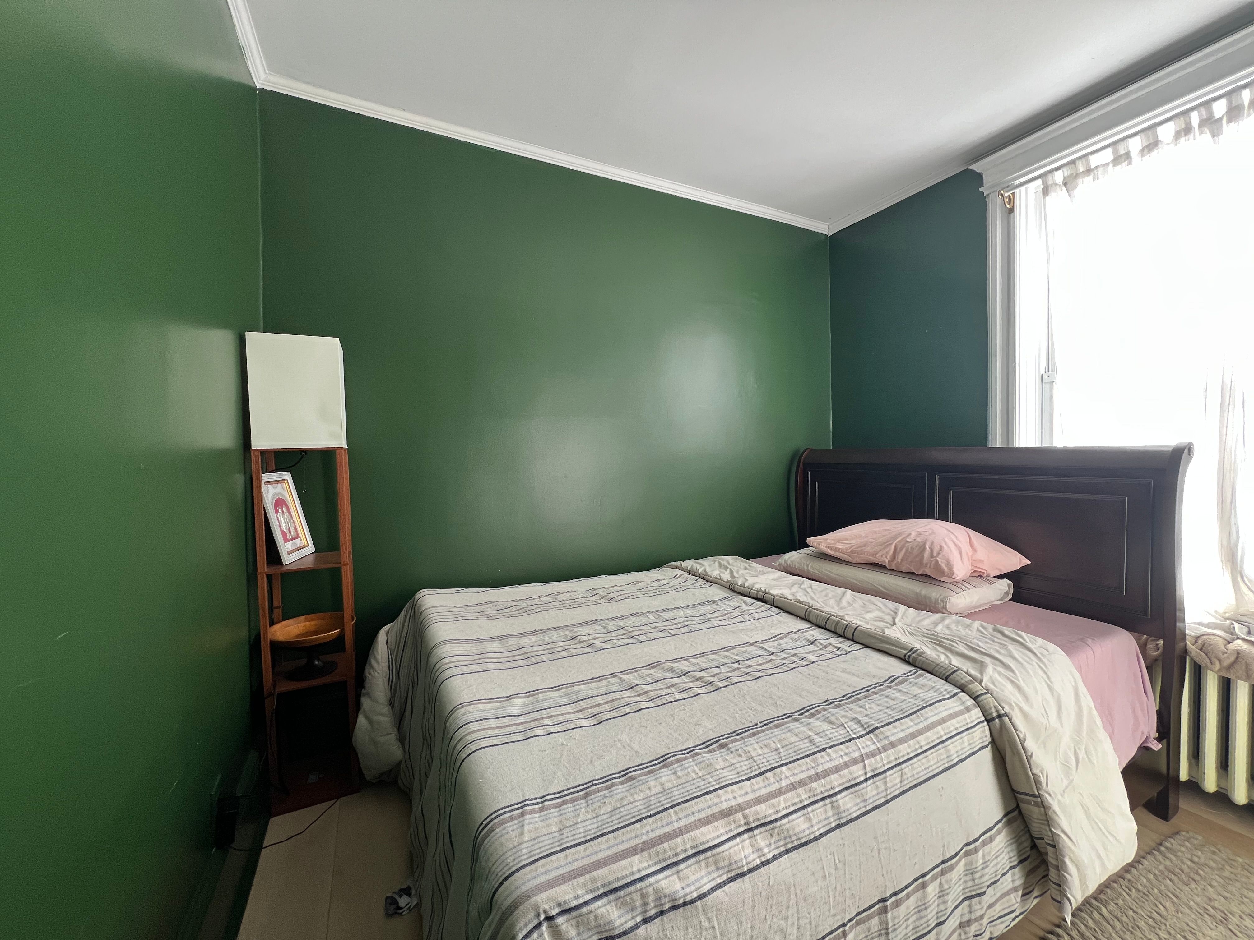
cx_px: 627
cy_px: 470
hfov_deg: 106.2
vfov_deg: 89.9
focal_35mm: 13
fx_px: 471
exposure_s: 1/99
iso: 125
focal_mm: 1.57
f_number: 1.8
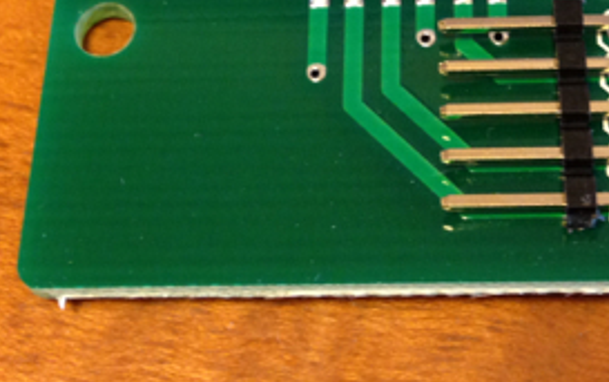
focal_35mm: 82
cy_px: -7
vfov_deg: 15.6
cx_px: 402
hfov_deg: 25.1
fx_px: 1362
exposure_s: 1/20
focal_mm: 4.12
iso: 200
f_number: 2.4
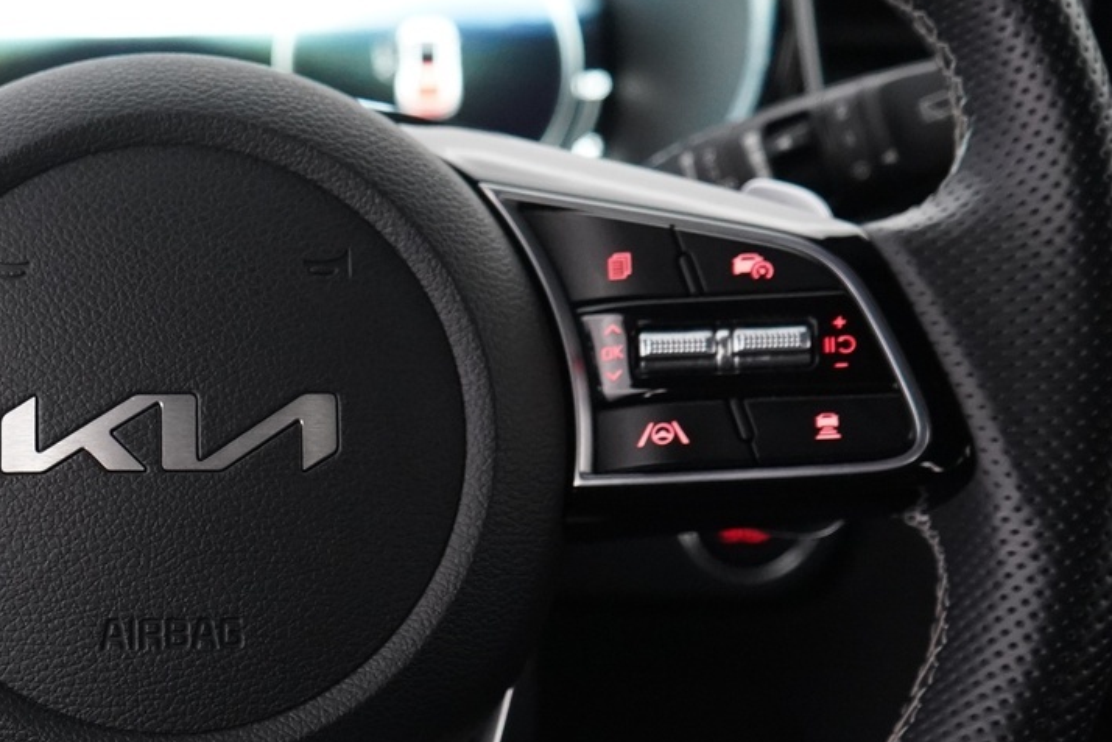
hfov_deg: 23.7
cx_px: 156
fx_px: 2594
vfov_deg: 16.3
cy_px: 435
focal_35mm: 84
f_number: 4
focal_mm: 37
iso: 5000
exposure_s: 1/50
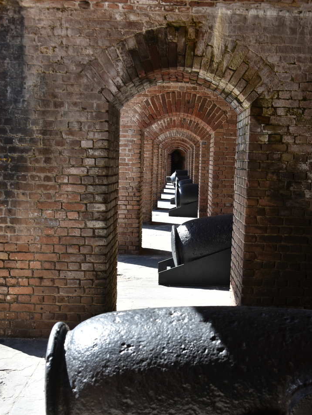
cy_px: 275
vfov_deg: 35.2
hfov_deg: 27.0
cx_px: 179
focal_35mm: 54
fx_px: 649
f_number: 6.3
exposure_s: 1/160
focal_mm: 42
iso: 100
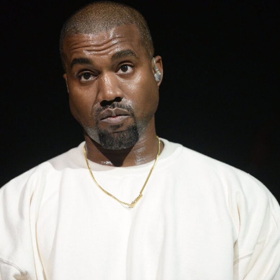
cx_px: 119
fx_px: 2343
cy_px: 140
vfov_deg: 6.8
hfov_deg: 6.8
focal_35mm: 256
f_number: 3.2
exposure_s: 1/400
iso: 3200
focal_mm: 200
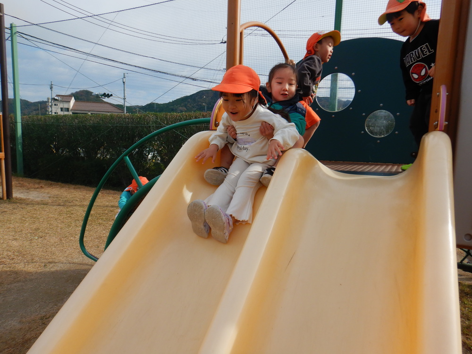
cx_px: 236
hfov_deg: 71.6
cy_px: 177
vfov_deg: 56.8
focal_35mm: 24
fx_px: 327
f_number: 4.1
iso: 125
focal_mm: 4.3
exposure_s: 1/1000
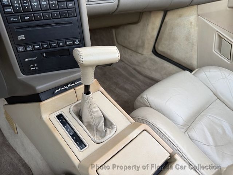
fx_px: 162
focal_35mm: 24
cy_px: 88
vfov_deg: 56.8
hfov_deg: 71.6
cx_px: 116
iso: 200
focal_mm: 6.76
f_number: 1.78
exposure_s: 1/106
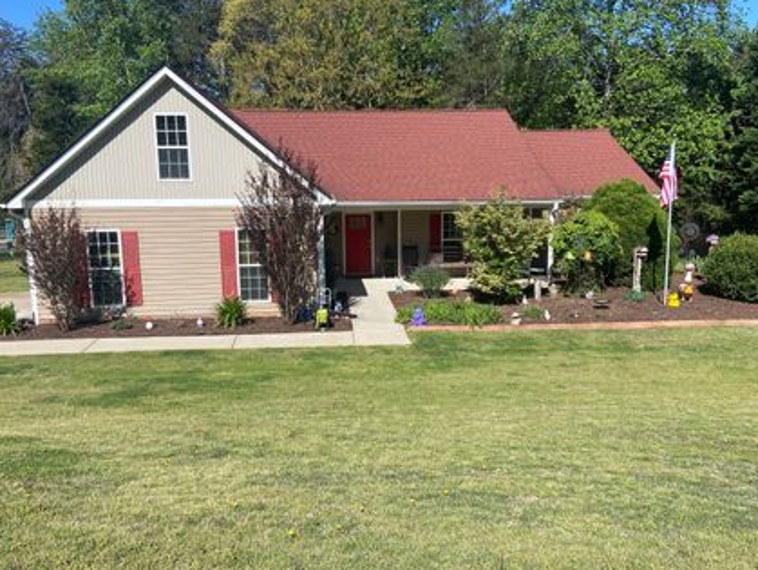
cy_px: 285
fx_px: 679
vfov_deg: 45.5
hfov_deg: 58.3
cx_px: 380
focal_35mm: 31
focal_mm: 4.25
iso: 32
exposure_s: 1/2513
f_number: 1.8
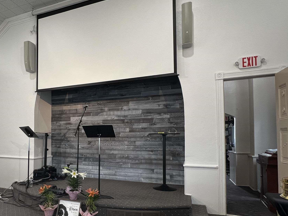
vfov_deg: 56.2
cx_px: 93
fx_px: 200
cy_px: 135
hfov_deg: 69.3
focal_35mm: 24
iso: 160
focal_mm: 1.57
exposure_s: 1/60
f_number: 1.8
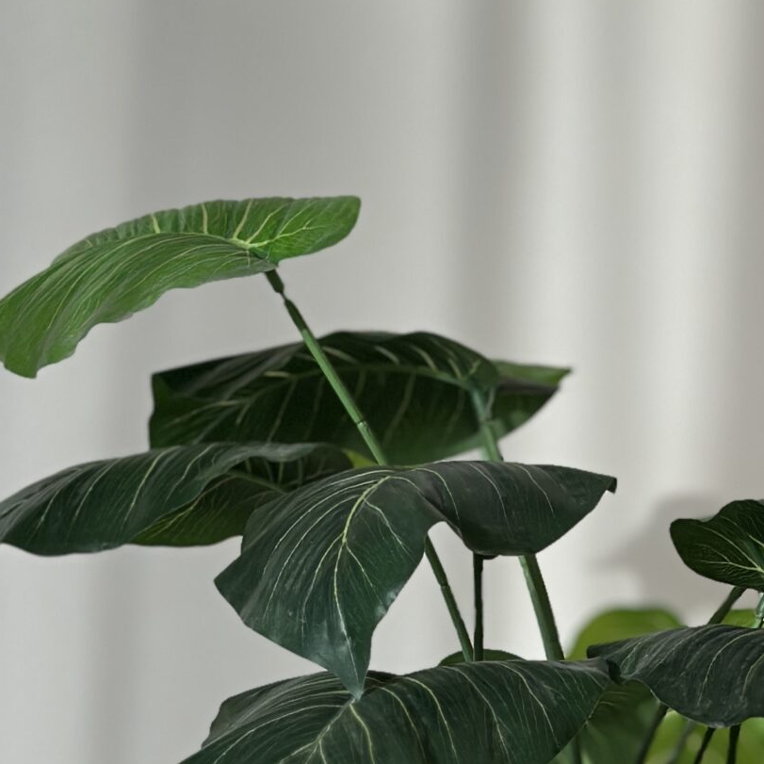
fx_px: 3346
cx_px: 567
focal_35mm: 134
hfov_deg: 13.0
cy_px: 970
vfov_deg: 12.6
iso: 125
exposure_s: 1/100
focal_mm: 6.86
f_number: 1.78
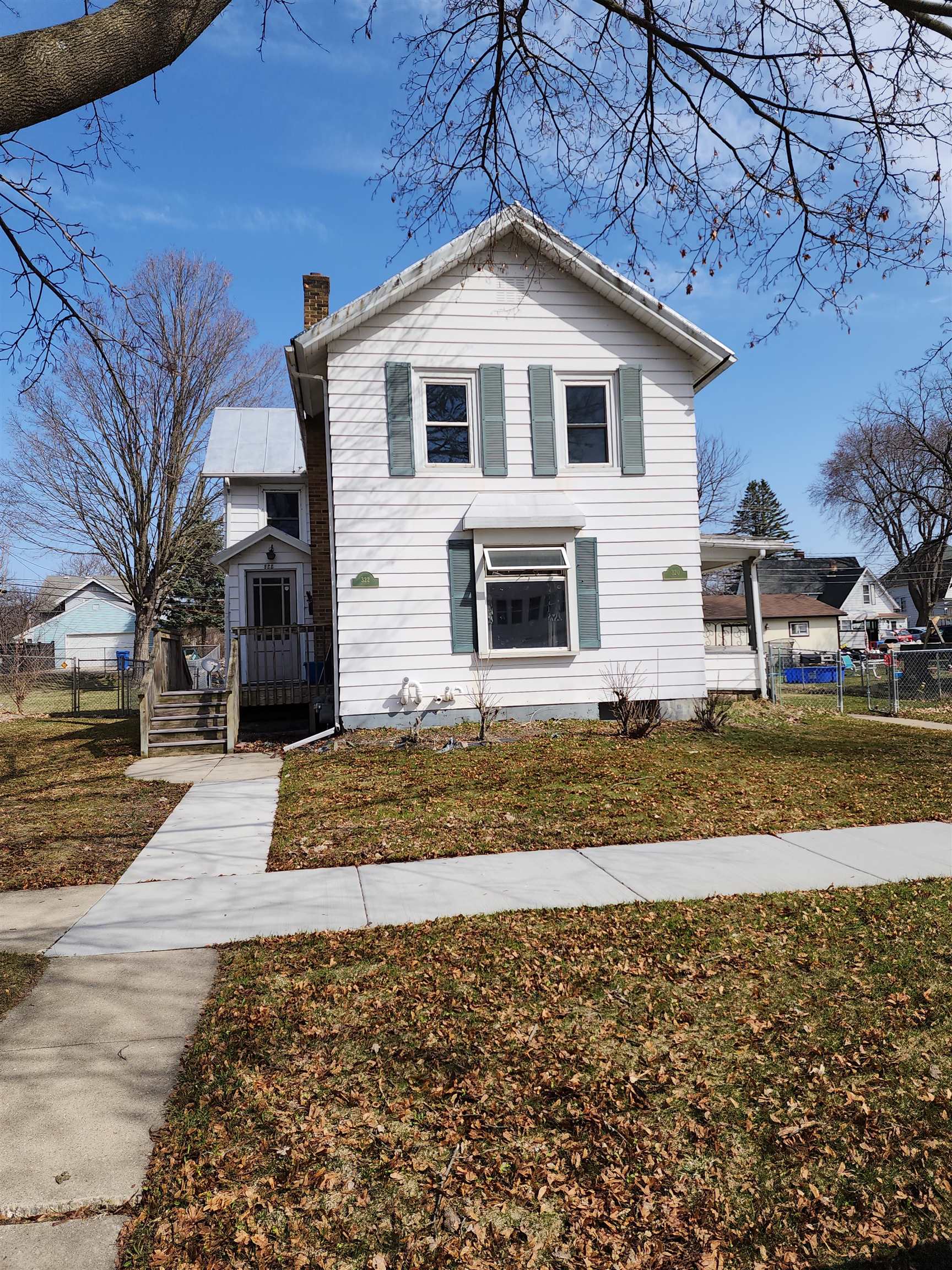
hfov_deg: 58.9
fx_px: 843
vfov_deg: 73.9
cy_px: 635
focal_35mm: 23
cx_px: 476
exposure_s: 1/1328
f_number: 1.8
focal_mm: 6.4
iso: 12
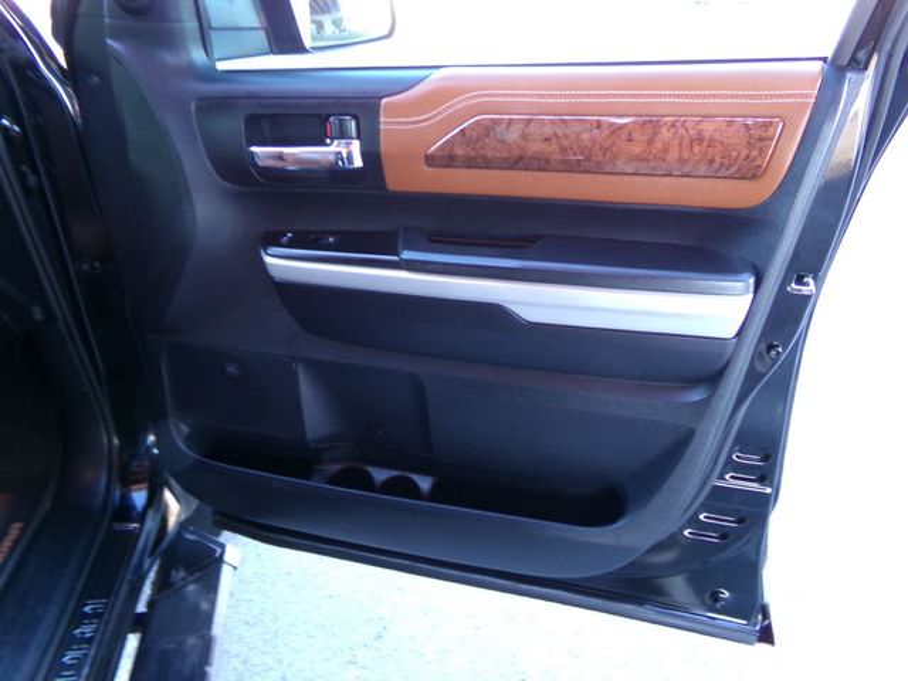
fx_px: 630
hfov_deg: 71.6
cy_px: 340
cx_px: 454
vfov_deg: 56.8
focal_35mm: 24
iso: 319
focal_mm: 4.3
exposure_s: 1/17
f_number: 3.7
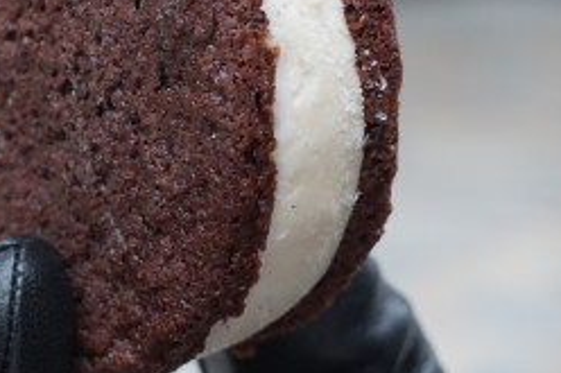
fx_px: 1978
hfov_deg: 16.1
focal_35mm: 127
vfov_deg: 10.7
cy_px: 71
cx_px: 138
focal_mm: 42
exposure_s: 1/80
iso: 1250
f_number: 5.6
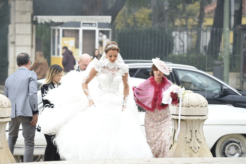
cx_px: 123
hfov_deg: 13.2
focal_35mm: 155
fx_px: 1059
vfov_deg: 8.9
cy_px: 82
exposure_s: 1/640
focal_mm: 155
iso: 800
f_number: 4.5
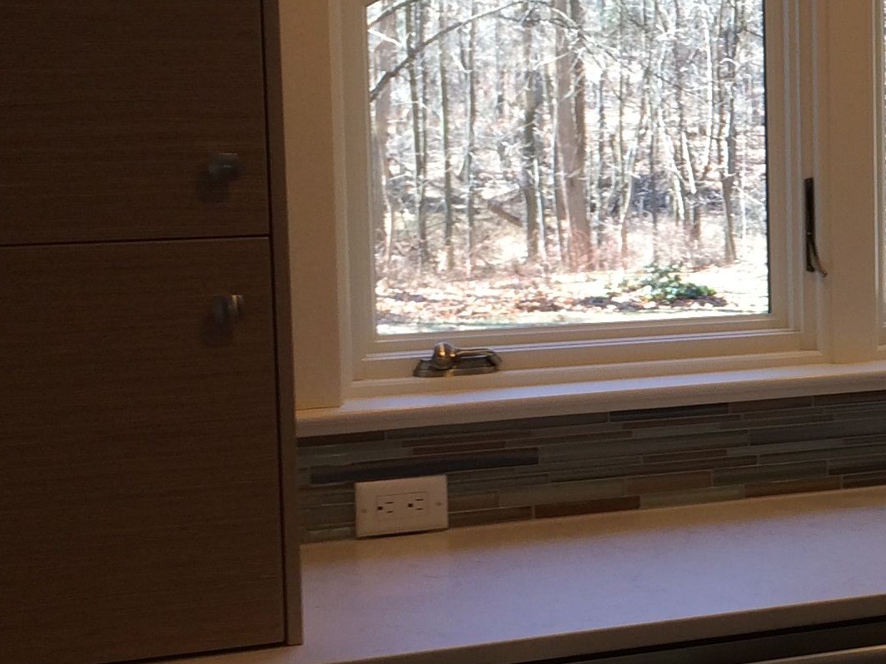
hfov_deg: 19.5
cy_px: 268
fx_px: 2355
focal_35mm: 92
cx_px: 1180
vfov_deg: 16.1
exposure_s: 1/60
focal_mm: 4.12
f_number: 2.2
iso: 40
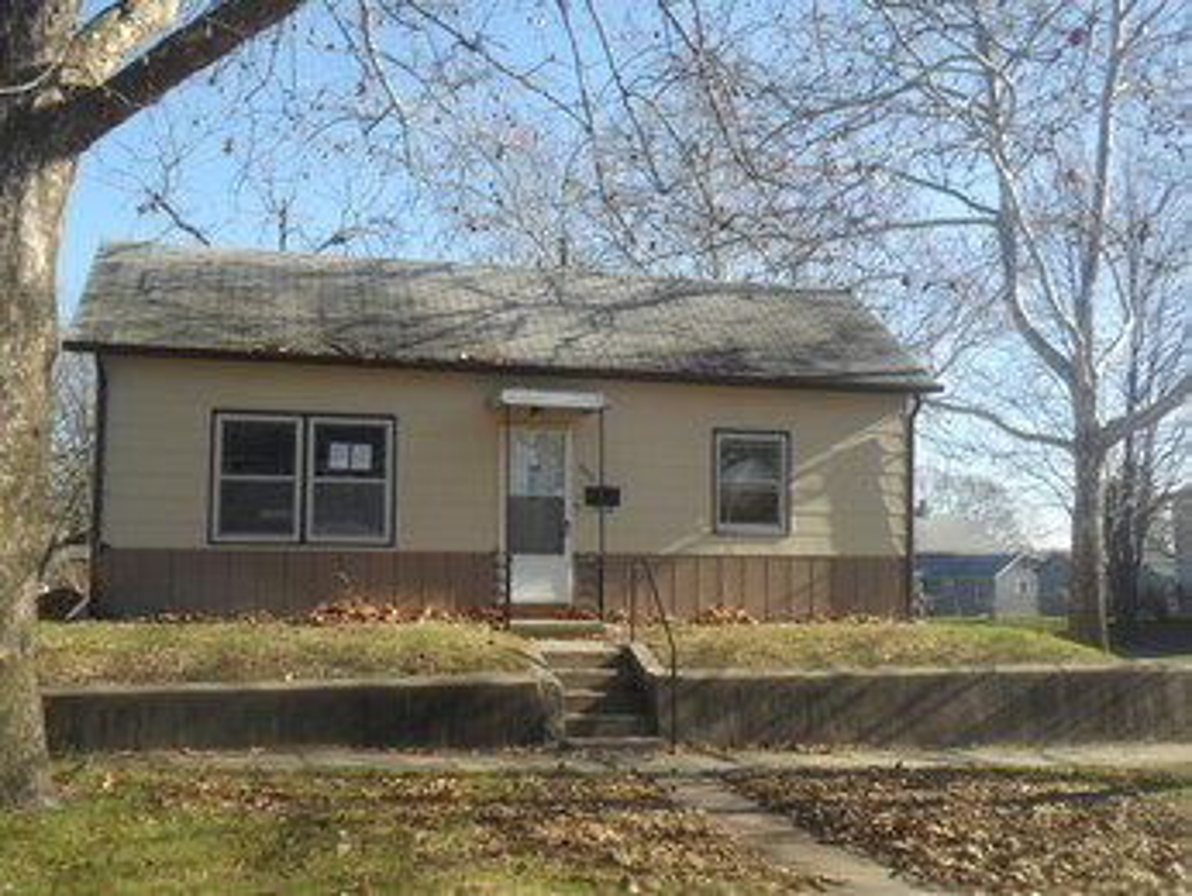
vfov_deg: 38.7
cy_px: 448
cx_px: 596
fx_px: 1275
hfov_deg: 50.1
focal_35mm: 37
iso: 100
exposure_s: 1/350
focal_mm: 6.6
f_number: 4
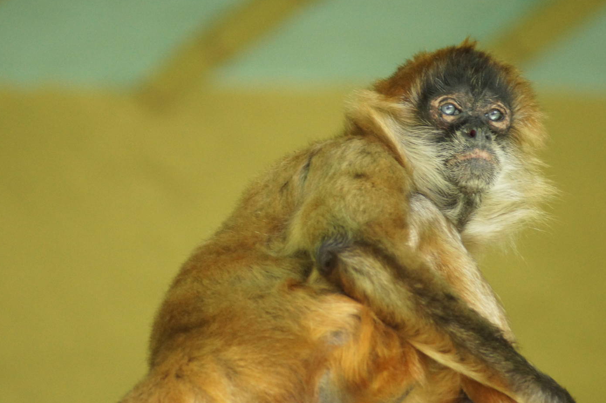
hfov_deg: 4.0
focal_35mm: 518
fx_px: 8714
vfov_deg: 2.7
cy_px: 198
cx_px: 338
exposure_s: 1/125
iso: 1600
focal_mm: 300
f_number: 5.6
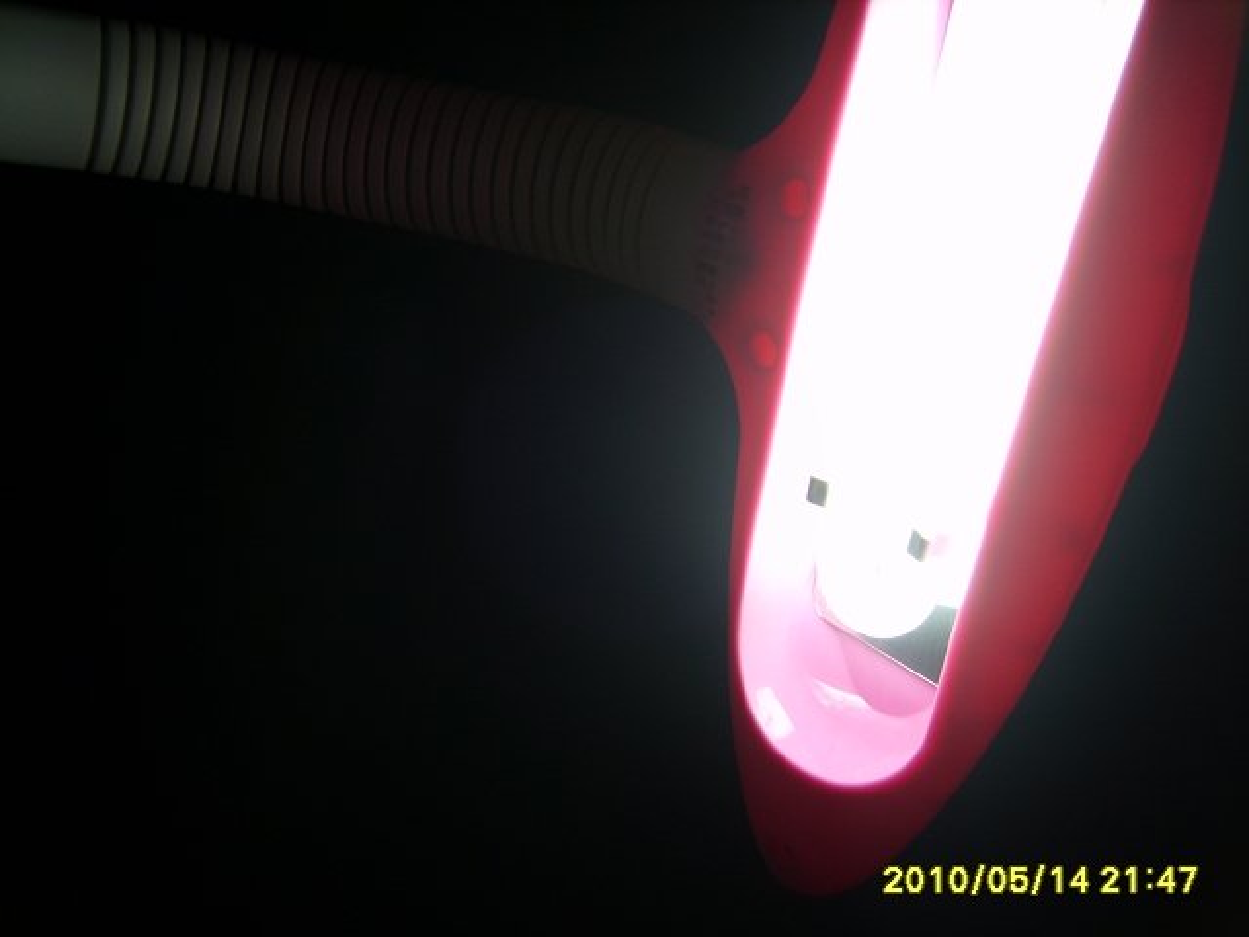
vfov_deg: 40.7
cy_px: 468
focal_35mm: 35
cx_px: 624
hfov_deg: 52.6
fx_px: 1263
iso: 50
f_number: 2.8
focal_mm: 7.4
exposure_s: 1/60
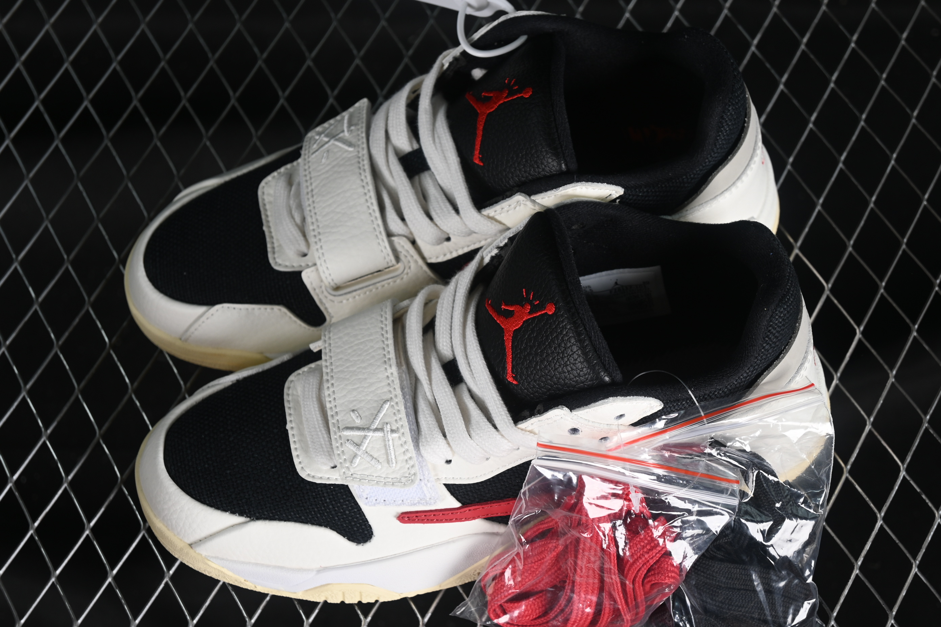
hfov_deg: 27.0
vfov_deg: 18.2
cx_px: 470
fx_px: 1960
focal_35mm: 75
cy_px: 314
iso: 160
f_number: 6.3
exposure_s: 1/60
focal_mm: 50
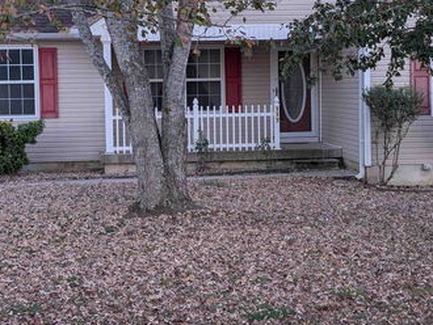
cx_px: 235
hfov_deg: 25.6
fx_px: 951
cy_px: 138
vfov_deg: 19.4
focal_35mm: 76
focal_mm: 6.9
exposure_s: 1/59.3
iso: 82
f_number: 1.68
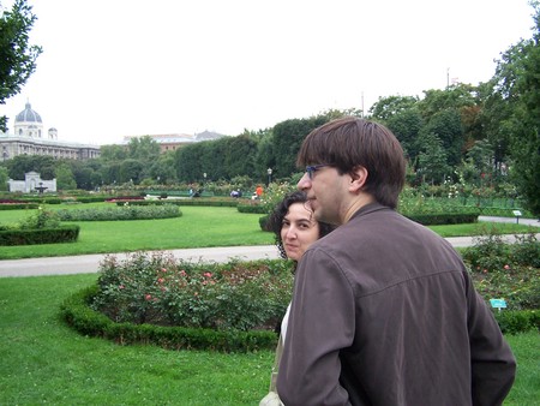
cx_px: 270
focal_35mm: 38
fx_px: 593
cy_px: 203
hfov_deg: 49.0
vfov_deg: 37.8
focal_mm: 6.3
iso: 140
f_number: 2.8
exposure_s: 1/250
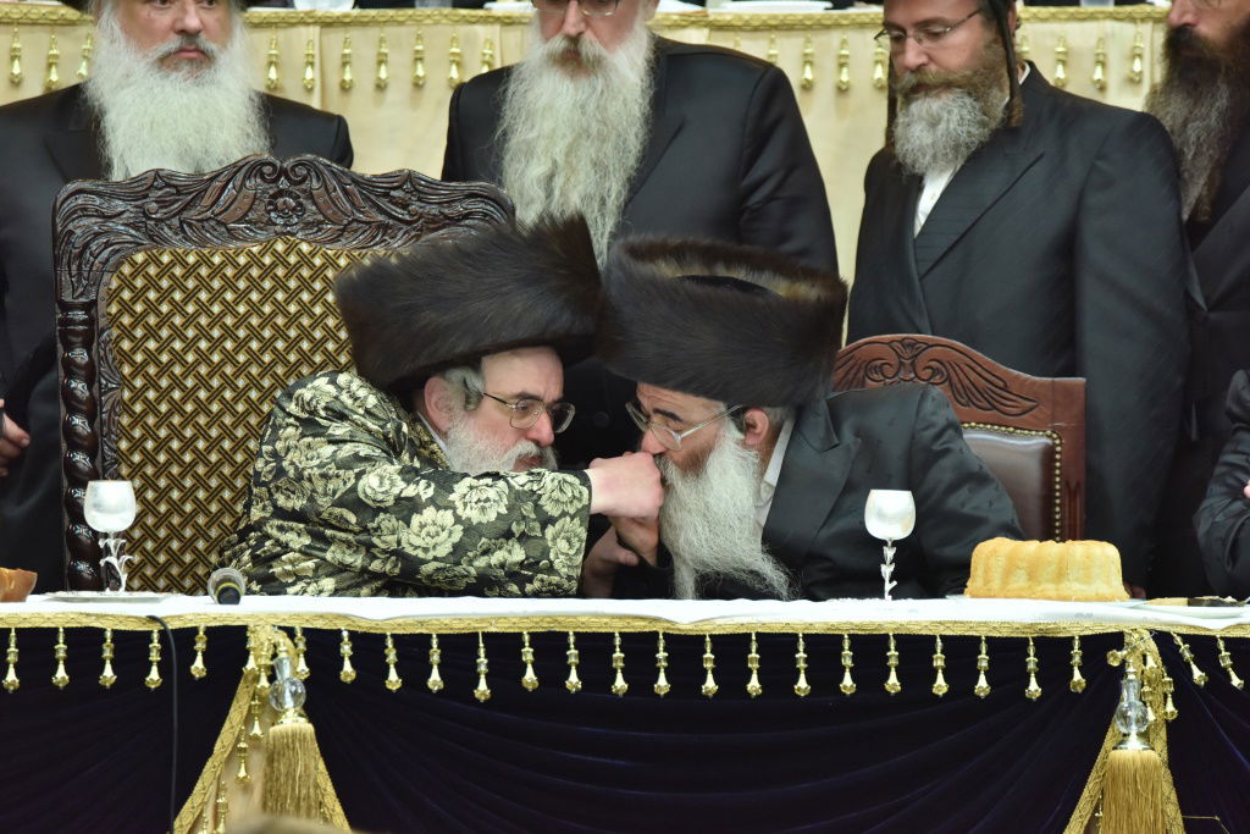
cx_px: 625
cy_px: 417
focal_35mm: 420
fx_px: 14584
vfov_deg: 3.3
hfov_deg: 4.9
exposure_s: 1/125
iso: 2000
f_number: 6
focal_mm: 420
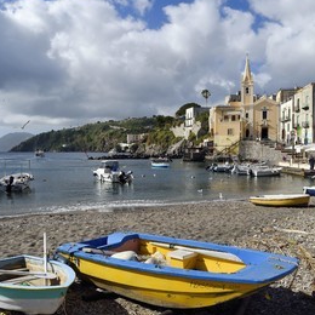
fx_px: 340
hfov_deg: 49.7
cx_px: 168
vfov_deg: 49.7
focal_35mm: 33
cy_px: 160
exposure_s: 1/320
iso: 200
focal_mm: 24
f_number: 14
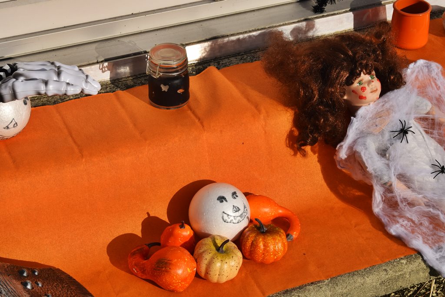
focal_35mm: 82
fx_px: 1020
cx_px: 222
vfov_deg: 16.6
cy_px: 148
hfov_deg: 24.6
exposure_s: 1/640
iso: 200
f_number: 13
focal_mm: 55
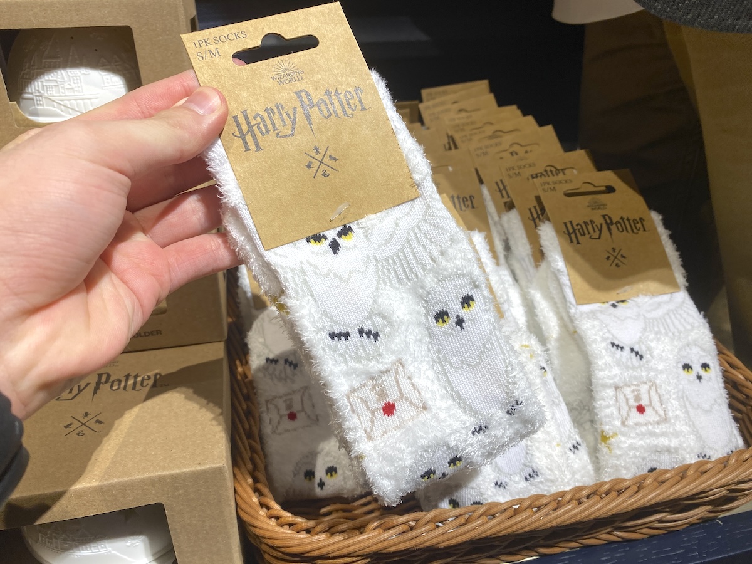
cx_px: 376
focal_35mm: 26
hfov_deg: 67.3
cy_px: 282
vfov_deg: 53.1
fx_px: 565
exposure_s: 1/115
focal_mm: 4.25
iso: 50
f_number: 1.8
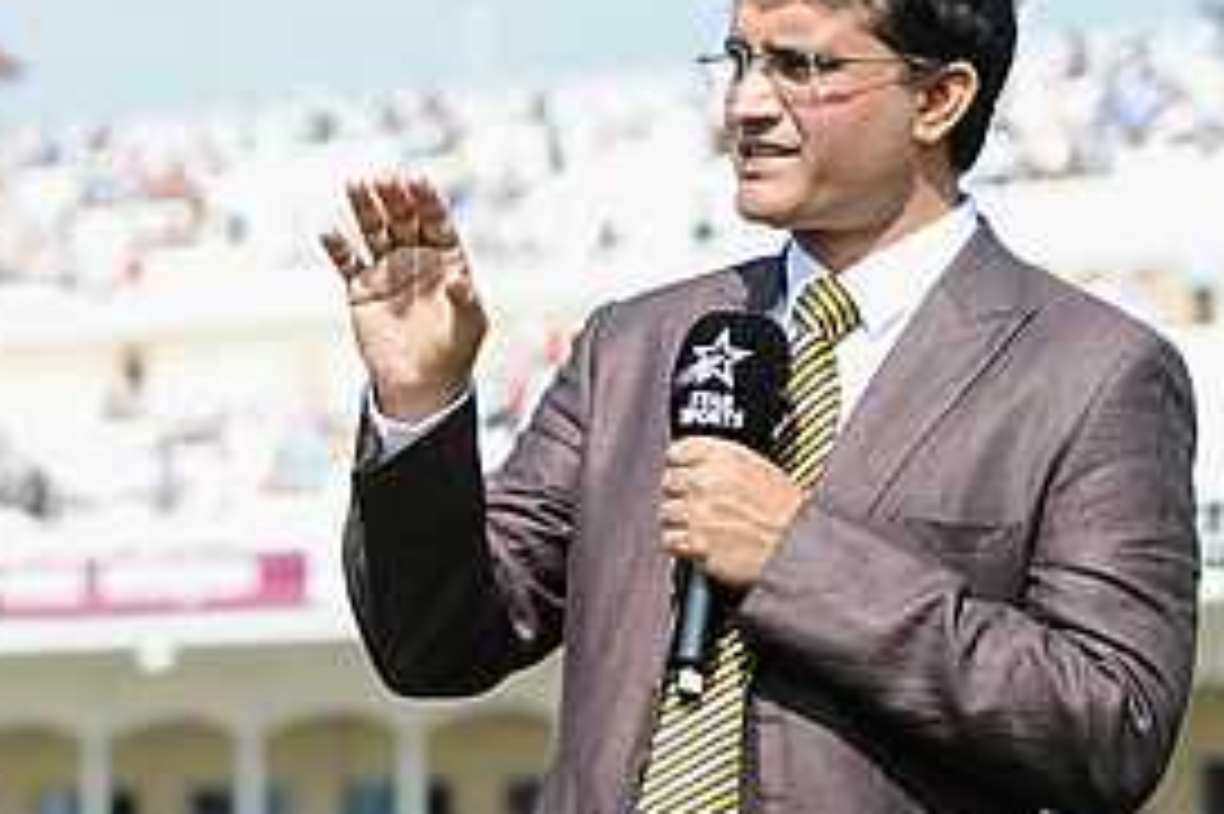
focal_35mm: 264
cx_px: -752
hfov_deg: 7.6
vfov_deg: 5.2
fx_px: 8970
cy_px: 1010
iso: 400
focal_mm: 70
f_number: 2.8
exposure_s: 1/3200
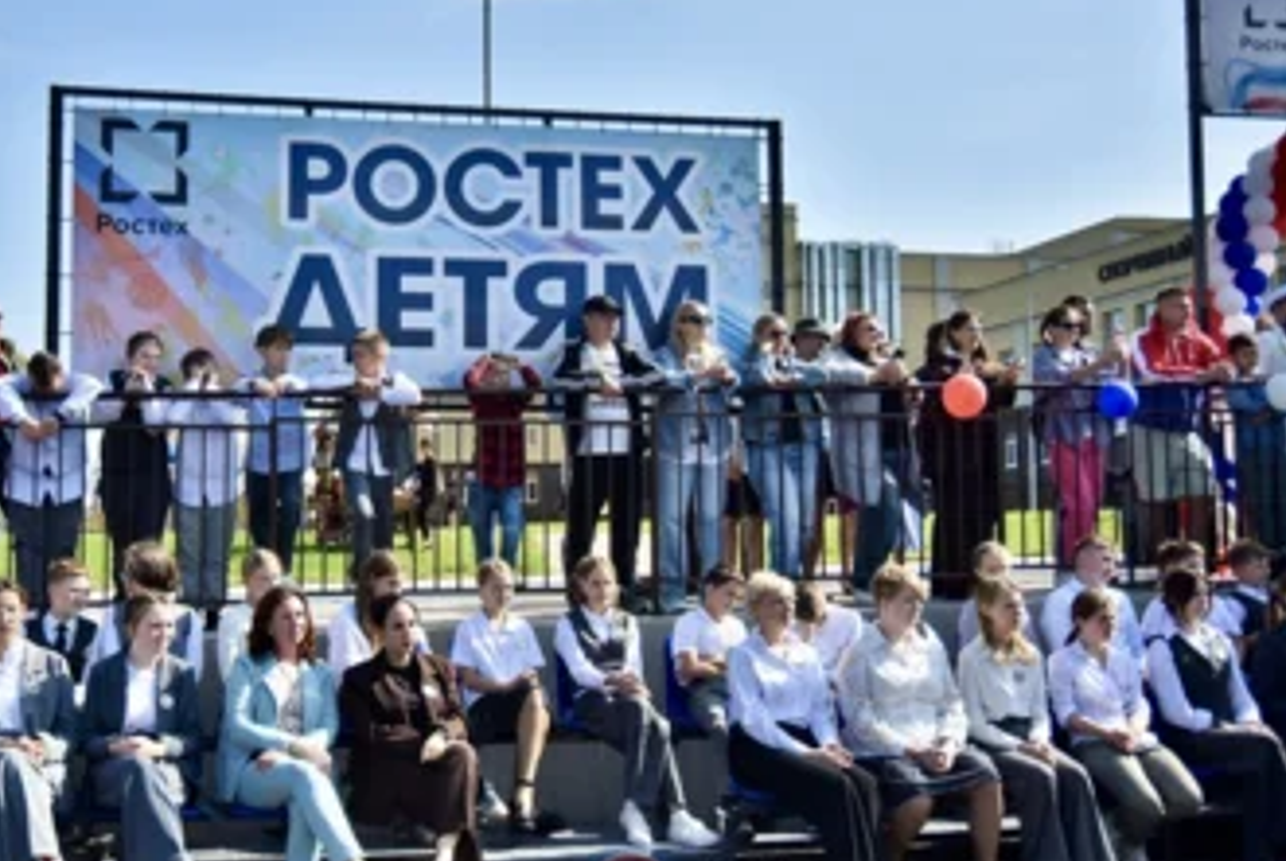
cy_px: 438
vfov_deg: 29.3
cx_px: 511
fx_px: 1645
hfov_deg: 42.5
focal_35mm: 46
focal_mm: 38
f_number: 5.6
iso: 400
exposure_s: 1/3200
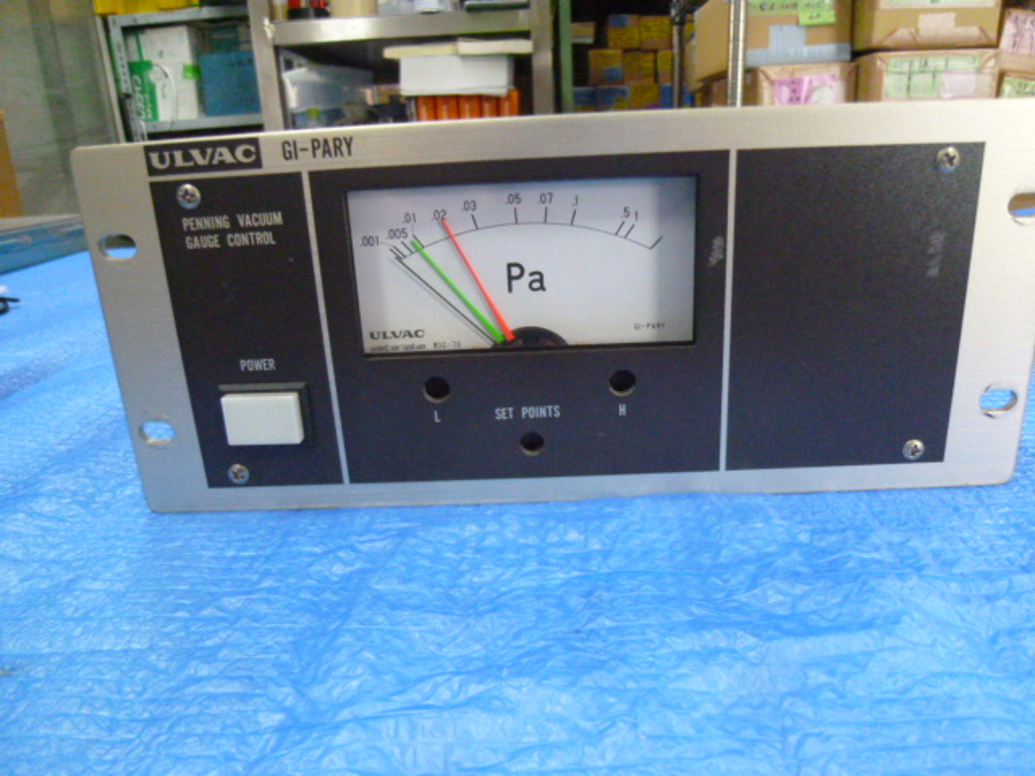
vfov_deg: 56.8
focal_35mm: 24
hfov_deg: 71.6
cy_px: 388
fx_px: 718
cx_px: 518
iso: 800
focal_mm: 4.3
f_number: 2.2
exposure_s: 1/50
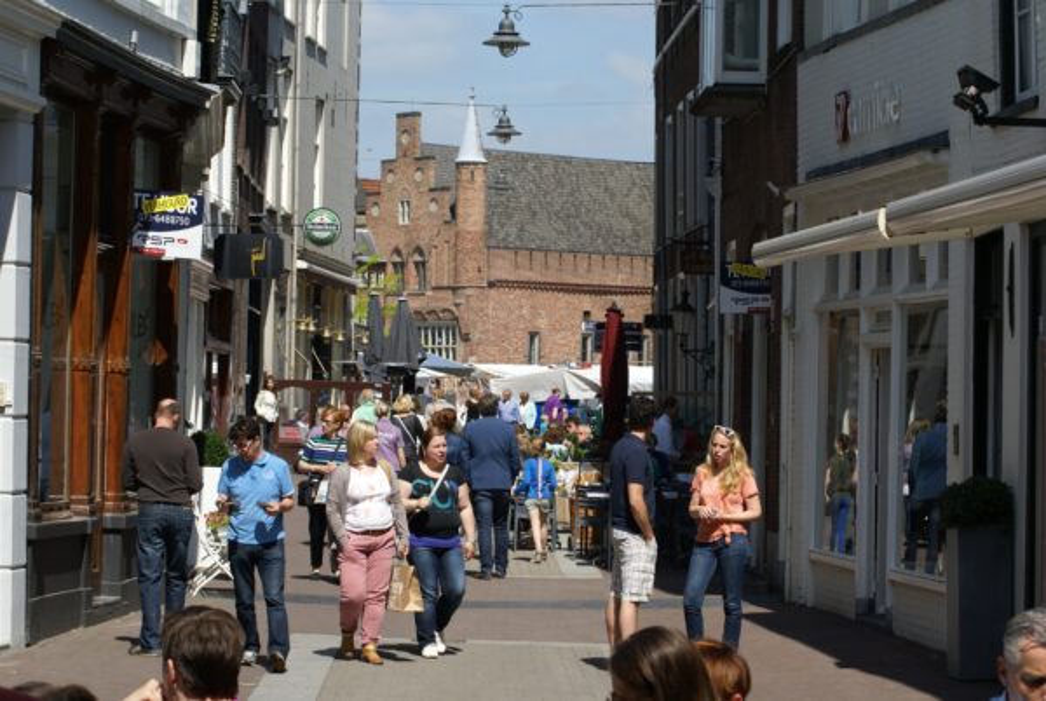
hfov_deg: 19.4
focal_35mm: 105
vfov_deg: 13.1
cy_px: 350
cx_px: 523
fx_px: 3055
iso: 100
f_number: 10
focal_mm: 70
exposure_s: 1/200
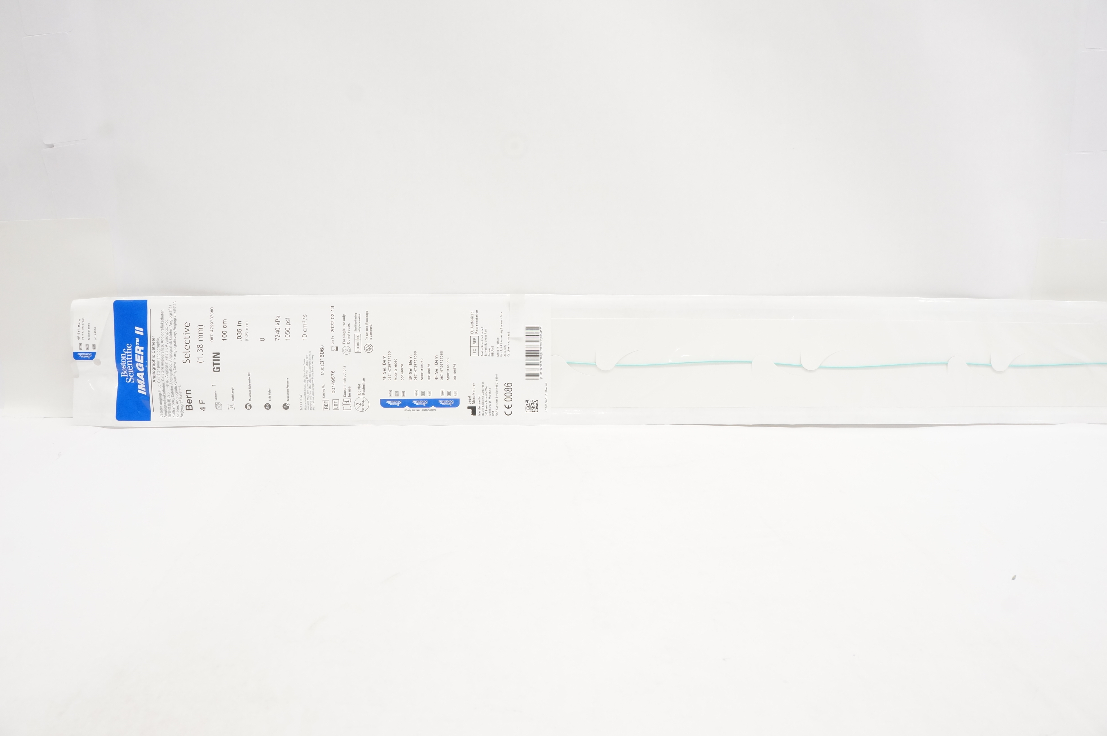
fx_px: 829
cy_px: 368
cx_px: 554
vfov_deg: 47.8
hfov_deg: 67.4
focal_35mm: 27
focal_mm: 18
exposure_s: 1/40
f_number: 10
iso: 800
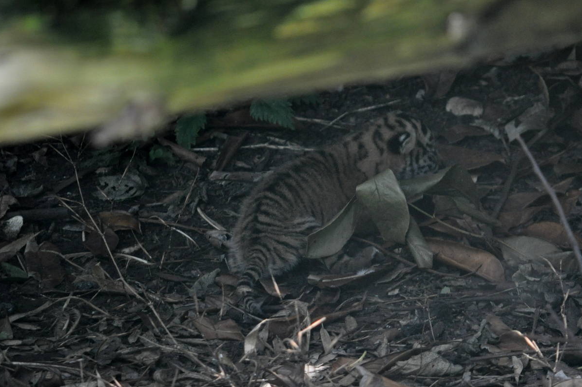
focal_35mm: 603
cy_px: 189
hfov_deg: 3.4
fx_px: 9736
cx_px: 354
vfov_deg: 2.3
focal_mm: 300
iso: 1250
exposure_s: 1/125
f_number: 5.6
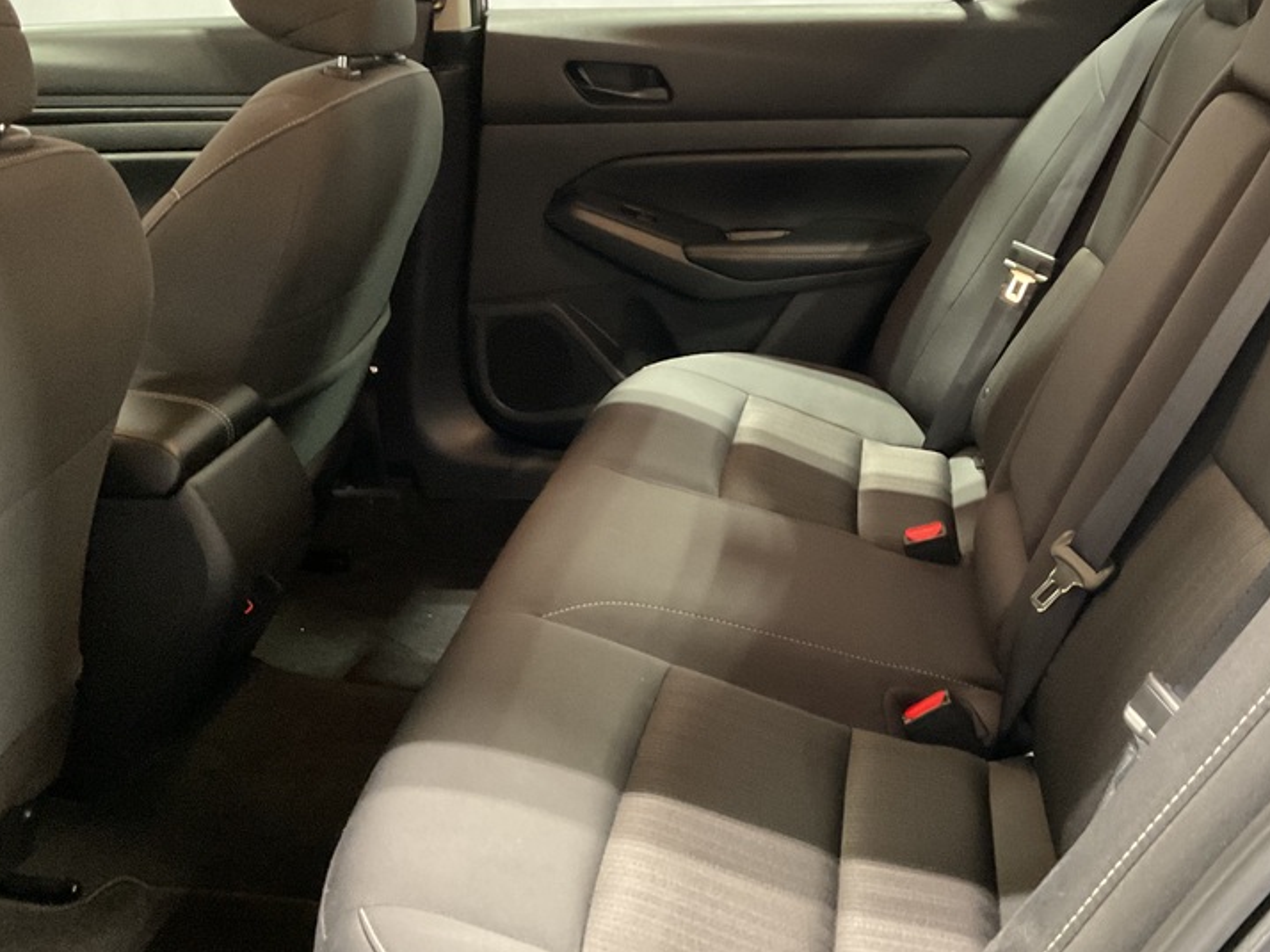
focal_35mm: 39
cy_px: 411
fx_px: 1430
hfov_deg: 47.4
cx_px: 795
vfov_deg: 36.7
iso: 400
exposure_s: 1/30
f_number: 1.8
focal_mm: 3
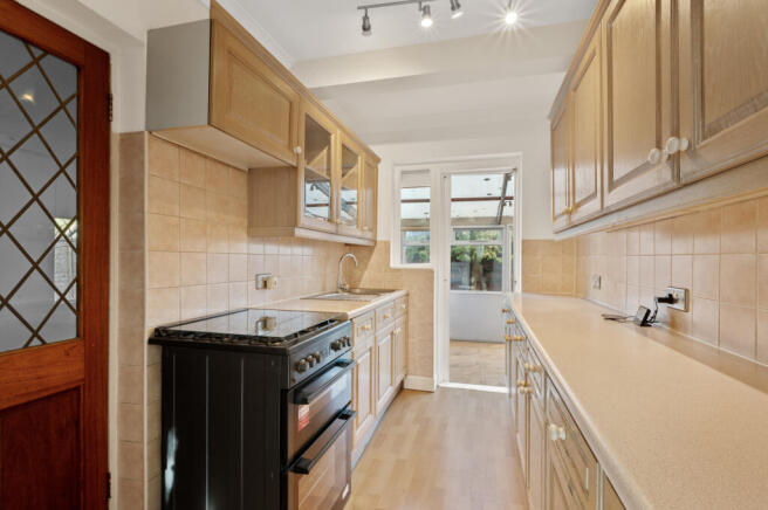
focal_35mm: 16
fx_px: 330
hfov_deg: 98.6
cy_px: 255
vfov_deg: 75.4
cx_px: 384
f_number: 16
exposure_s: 2
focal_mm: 15.5
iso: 200
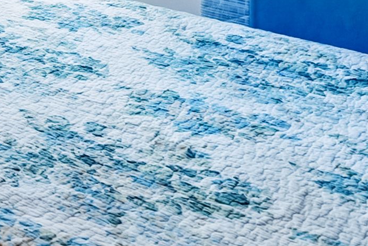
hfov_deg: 16.3
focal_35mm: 85
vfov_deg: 13.7
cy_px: -245
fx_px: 869
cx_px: -424
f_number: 7.1
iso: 640
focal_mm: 14
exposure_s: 1/10
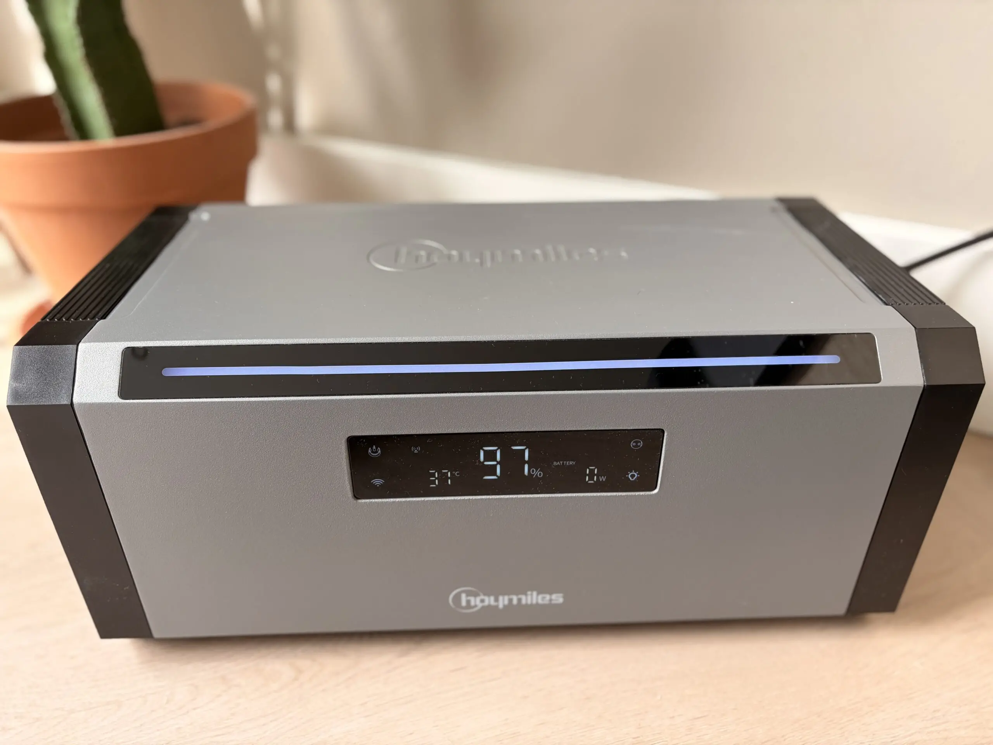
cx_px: 496
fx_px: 746
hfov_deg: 67.3
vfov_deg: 53.1
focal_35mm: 26
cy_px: 372
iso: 125
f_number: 1.6
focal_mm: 5.96
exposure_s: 1/117
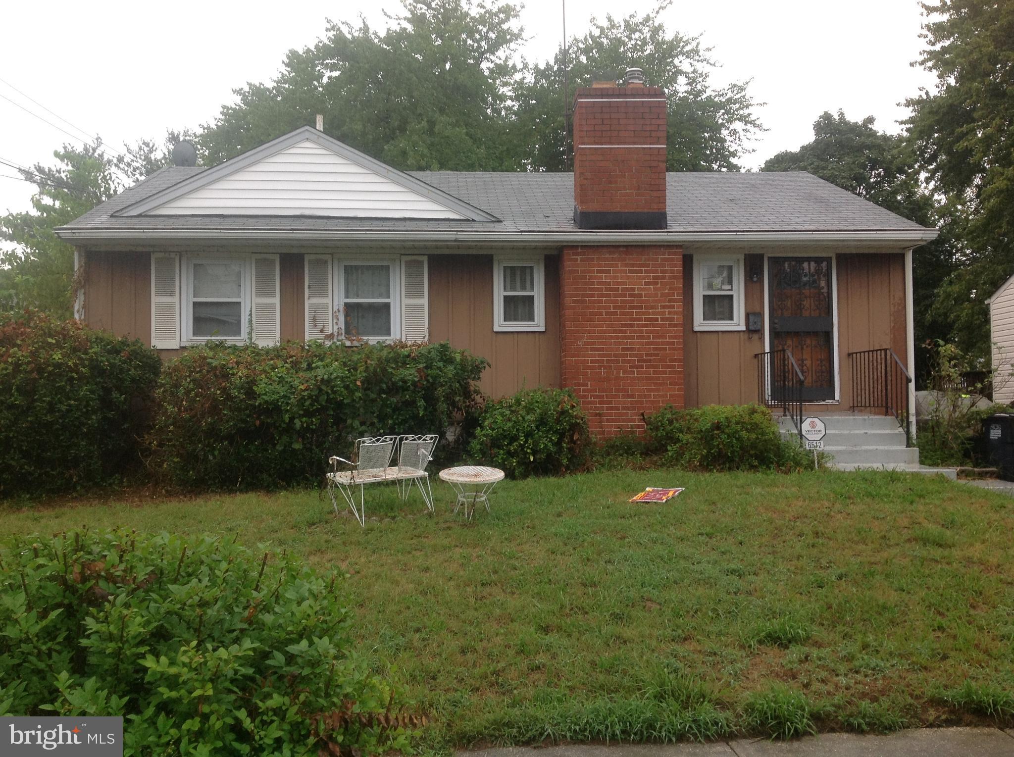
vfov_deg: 40.6
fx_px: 1024
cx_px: 507
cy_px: 378
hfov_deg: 52.7
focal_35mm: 35
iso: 50
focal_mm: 4.28
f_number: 2.4
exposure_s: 1/60
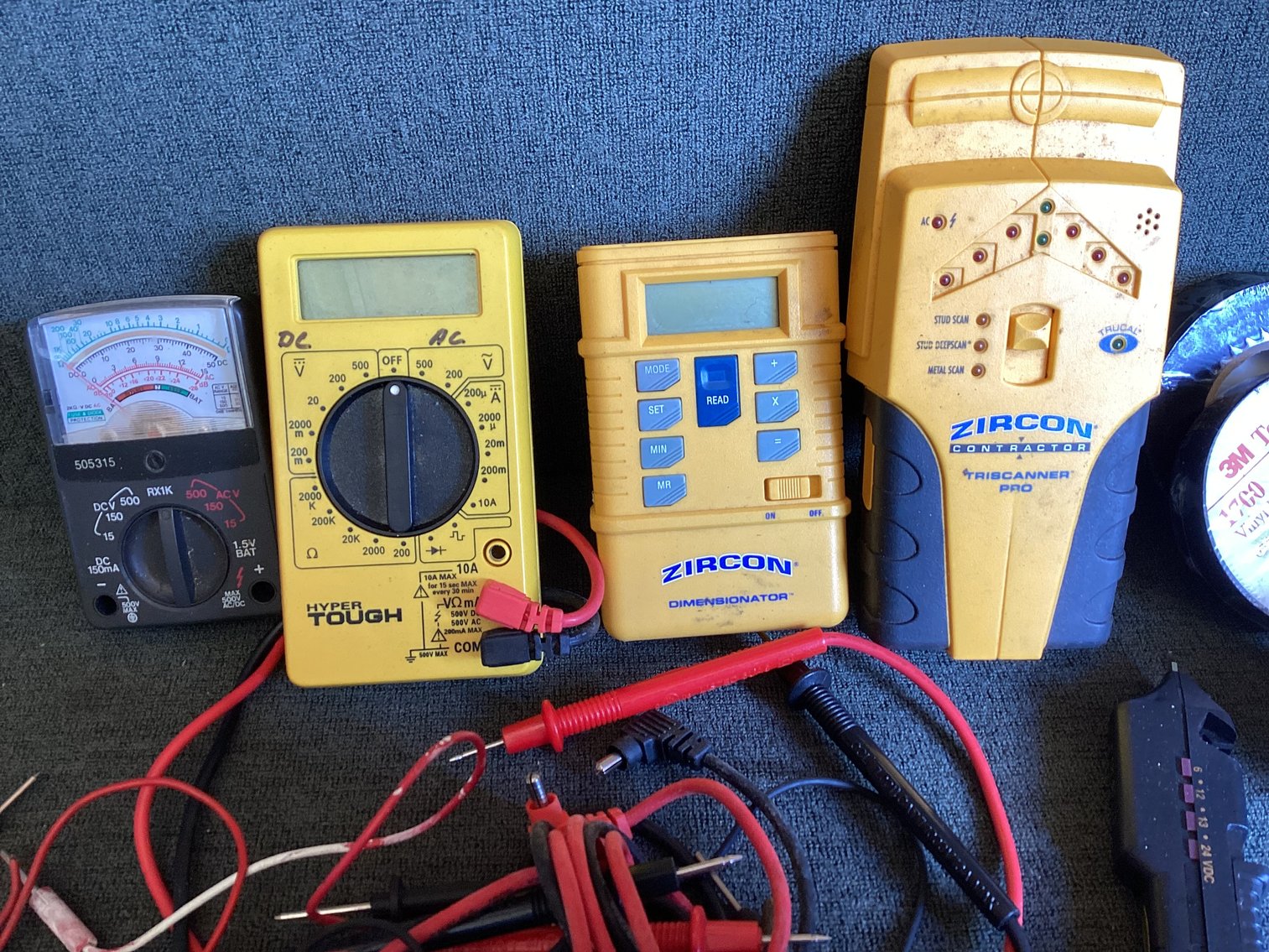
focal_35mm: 31
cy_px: 476
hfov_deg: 58.3
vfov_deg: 45.4
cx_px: 634
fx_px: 1137
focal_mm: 3.3
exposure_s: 1/50
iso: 64
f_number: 2.4
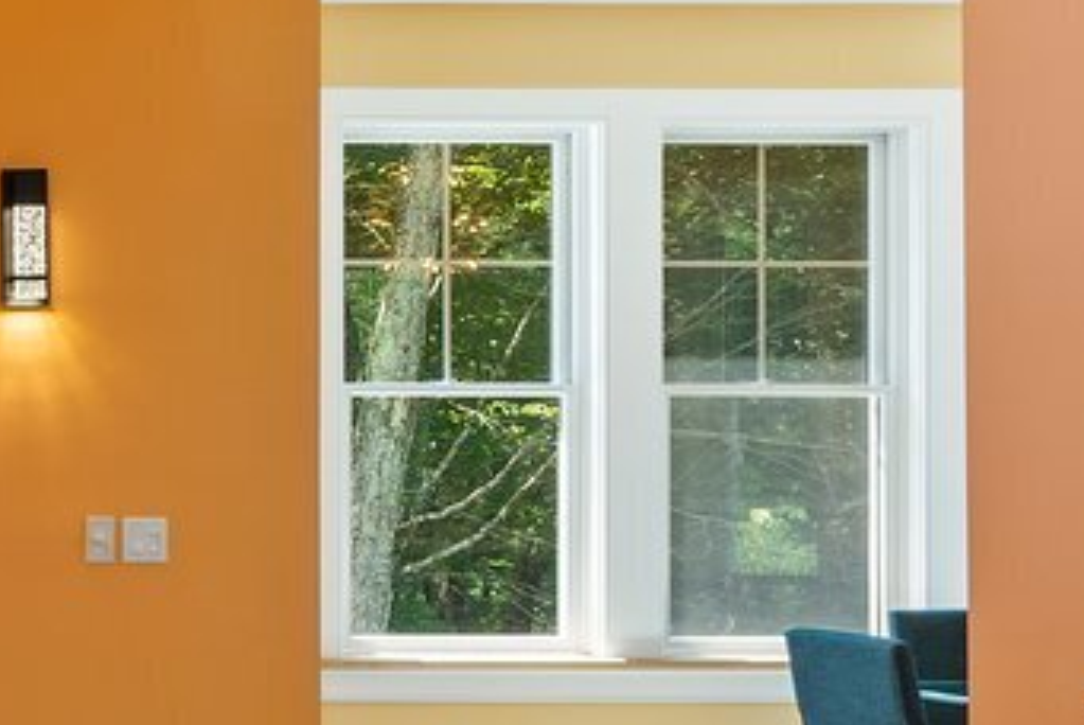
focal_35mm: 84
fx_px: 2531
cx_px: -903
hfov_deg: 18.5
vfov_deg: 16.2
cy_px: 539
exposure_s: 1/6
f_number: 7.1
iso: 125
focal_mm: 14
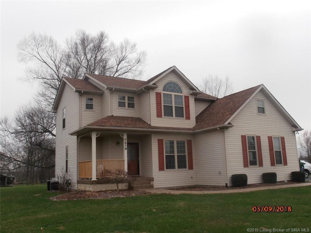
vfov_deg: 38.7
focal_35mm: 37
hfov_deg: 50.1
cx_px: 156
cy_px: 116
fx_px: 332
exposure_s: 1/50
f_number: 9.9
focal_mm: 6.61
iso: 80
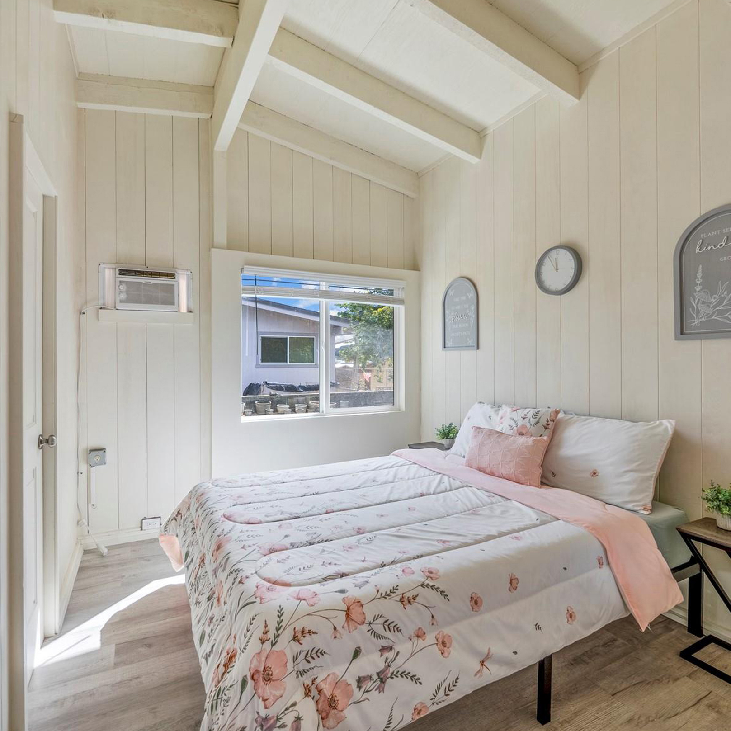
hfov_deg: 83.9
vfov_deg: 84.0
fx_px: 406
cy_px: 357
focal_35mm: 17
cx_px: 349
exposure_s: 1/1600
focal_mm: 7
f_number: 4
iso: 200
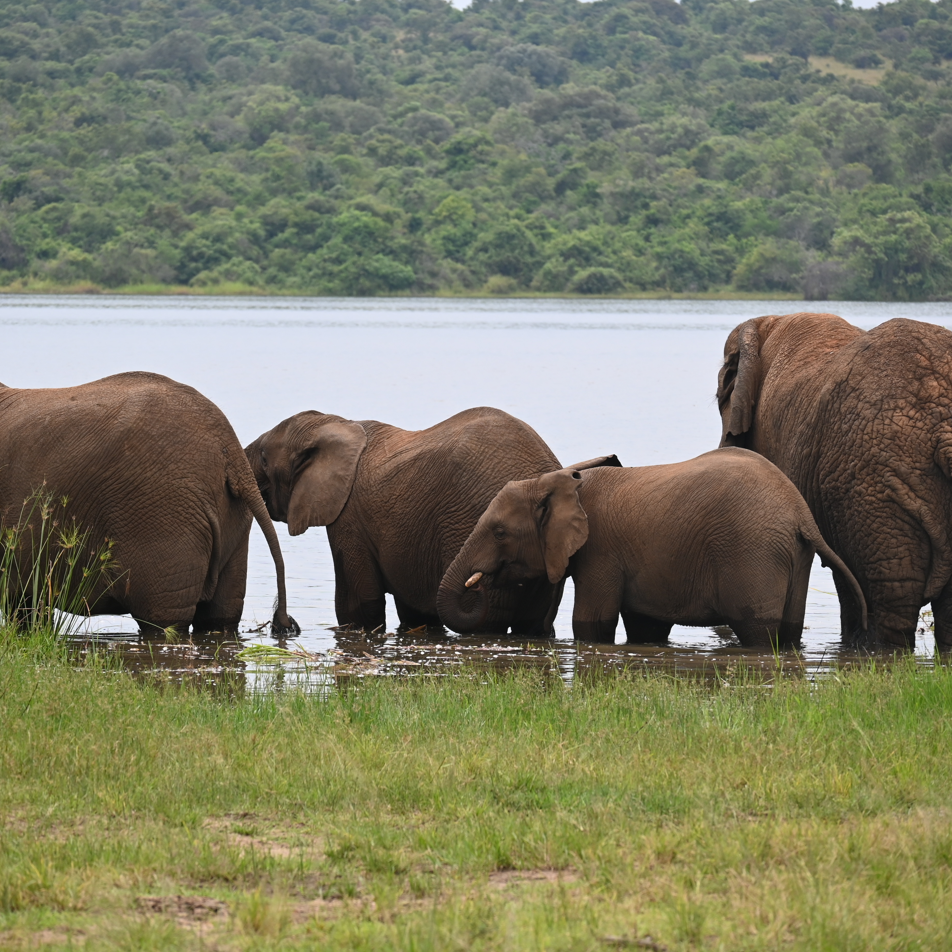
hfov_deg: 6.8
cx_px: 421
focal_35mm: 259
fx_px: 8047
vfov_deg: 6.8
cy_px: 476
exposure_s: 1/500
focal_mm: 135
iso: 180
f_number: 5.6
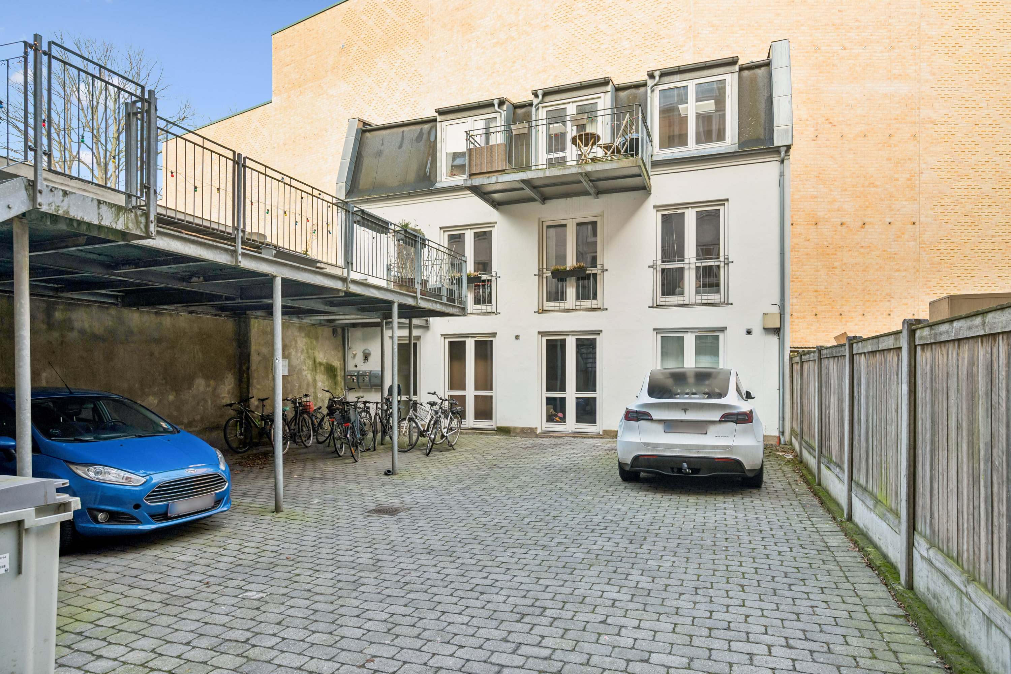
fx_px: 548
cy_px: 337
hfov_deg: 85.4
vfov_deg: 63.2
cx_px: 506
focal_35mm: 20
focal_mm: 19.5
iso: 320
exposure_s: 1/125
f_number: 6.3
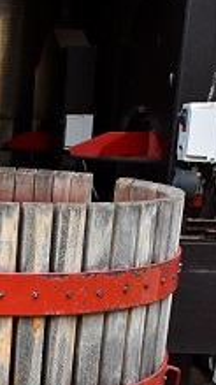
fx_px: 745
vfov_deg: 27.4
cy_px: 381
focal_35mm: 73
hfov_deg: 16.0
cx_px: -24
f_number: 11
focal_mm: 23
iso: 900
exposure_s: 1/400
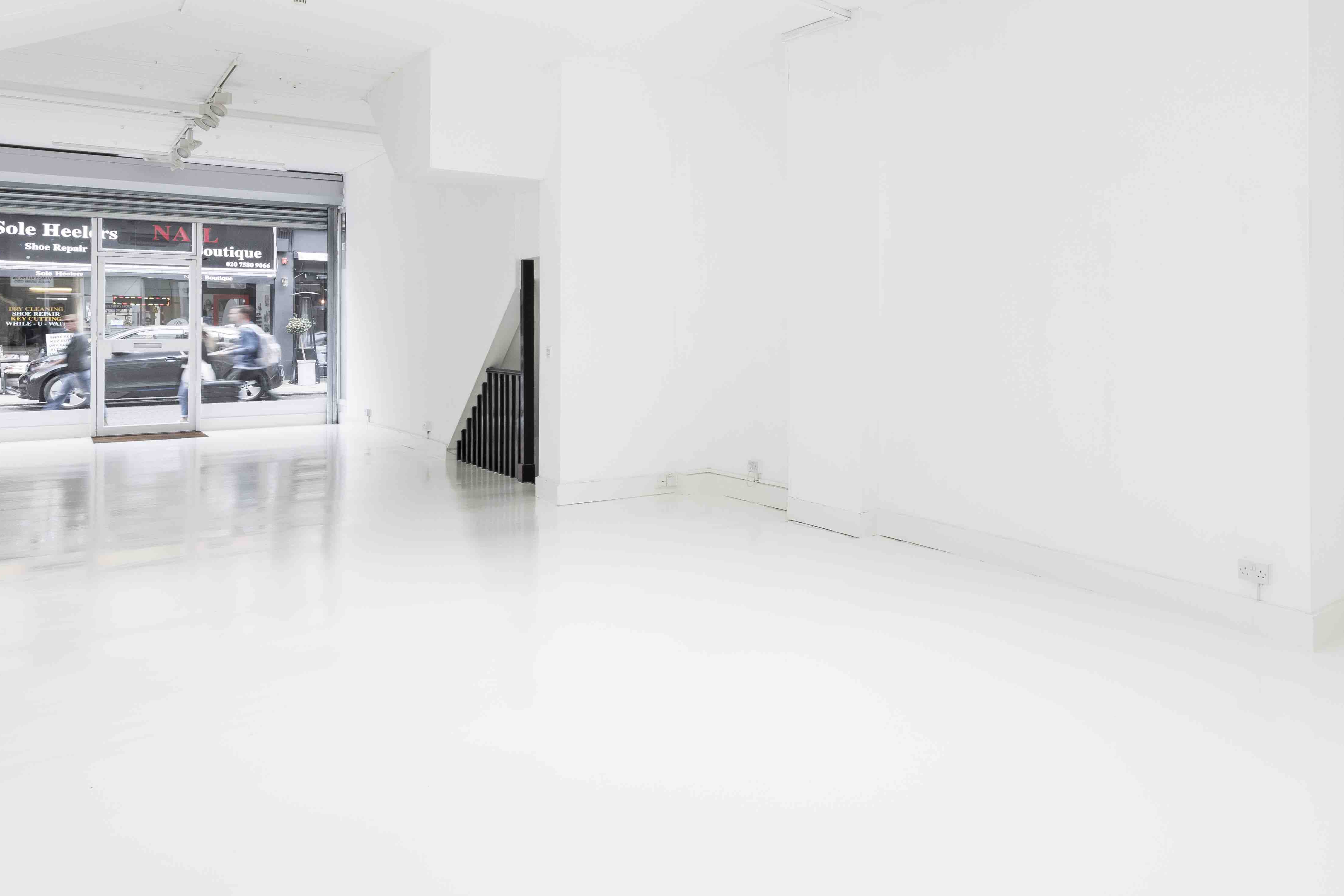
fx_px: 971
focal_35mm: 26
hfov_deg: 65.8
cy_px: 357
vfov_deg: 49.2
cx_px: 983
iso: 64
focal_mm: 14
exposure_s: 1/15
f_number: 11
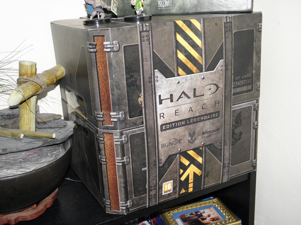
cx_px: 150
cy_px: 112
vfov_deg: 35.1
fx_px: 357
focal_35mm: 41
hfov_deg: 45.8
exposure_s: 1/100
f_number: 3.8
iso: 100
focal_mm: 7.5
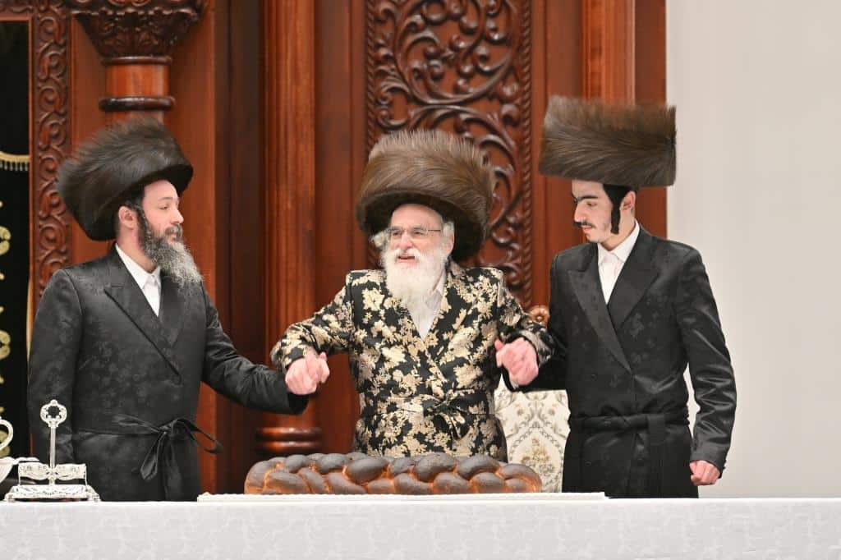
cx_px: 420
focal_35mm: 270
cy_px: 280
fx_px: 6305
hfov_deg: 7.6
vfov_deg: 5.1
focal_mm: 180
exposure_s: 1/200
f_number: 2.8
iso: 200
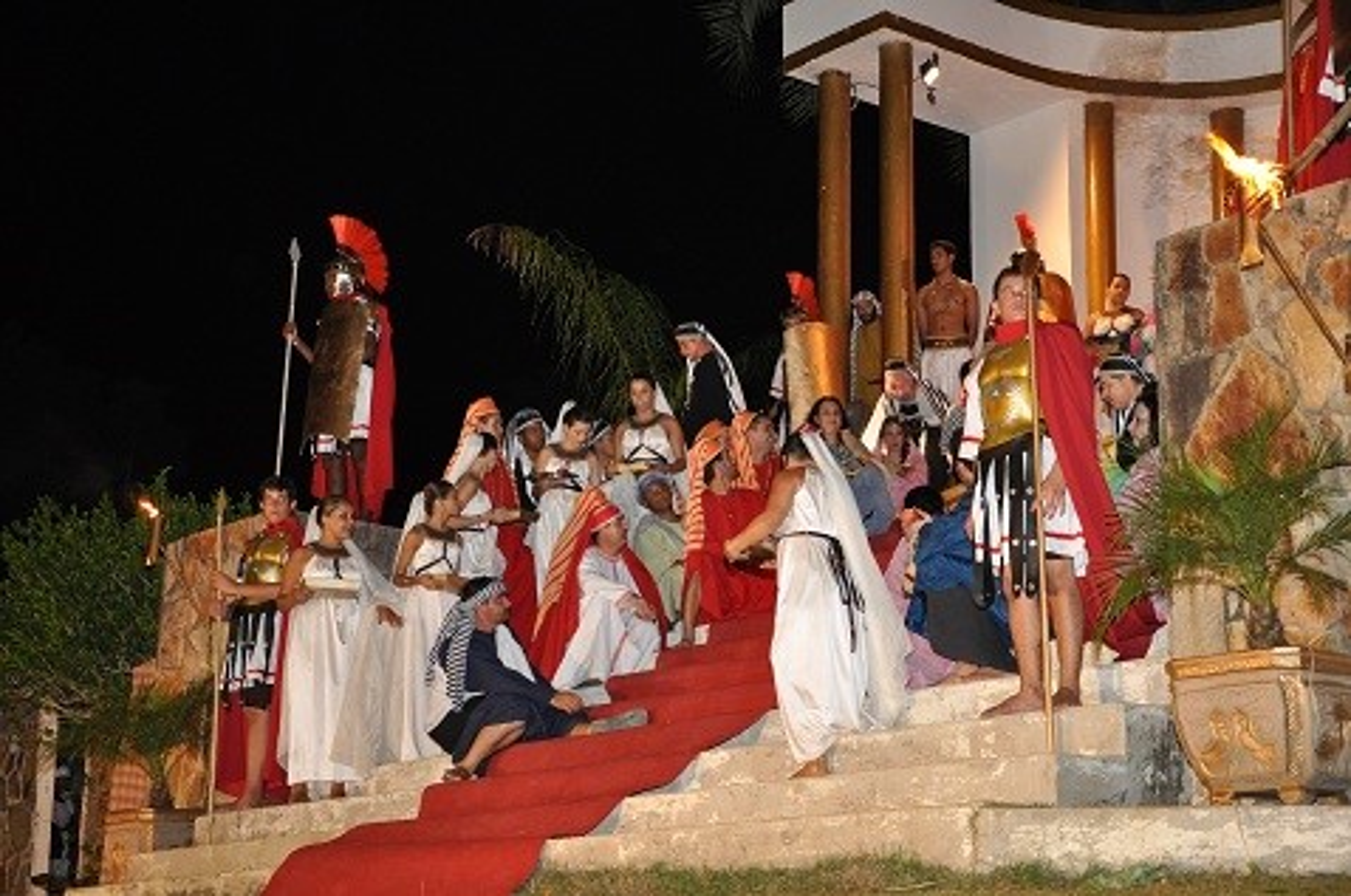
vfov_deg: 21.5
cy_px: 448
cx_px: 676
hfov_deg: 31.9
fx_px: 2360
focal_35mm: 63
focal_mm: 42
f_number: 4.8
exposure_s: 1/60
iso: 800
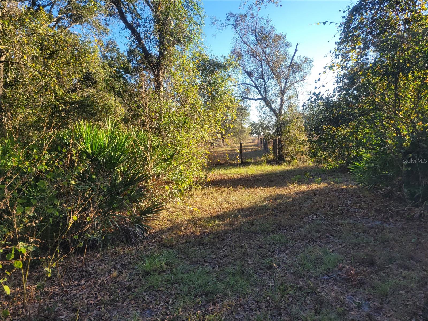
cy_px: 160
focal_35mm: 26
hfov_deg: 67.3
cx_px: 214
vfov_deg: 53.1
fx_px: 321
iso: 40
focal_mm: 5.4
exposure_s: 1/671
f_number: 1.8
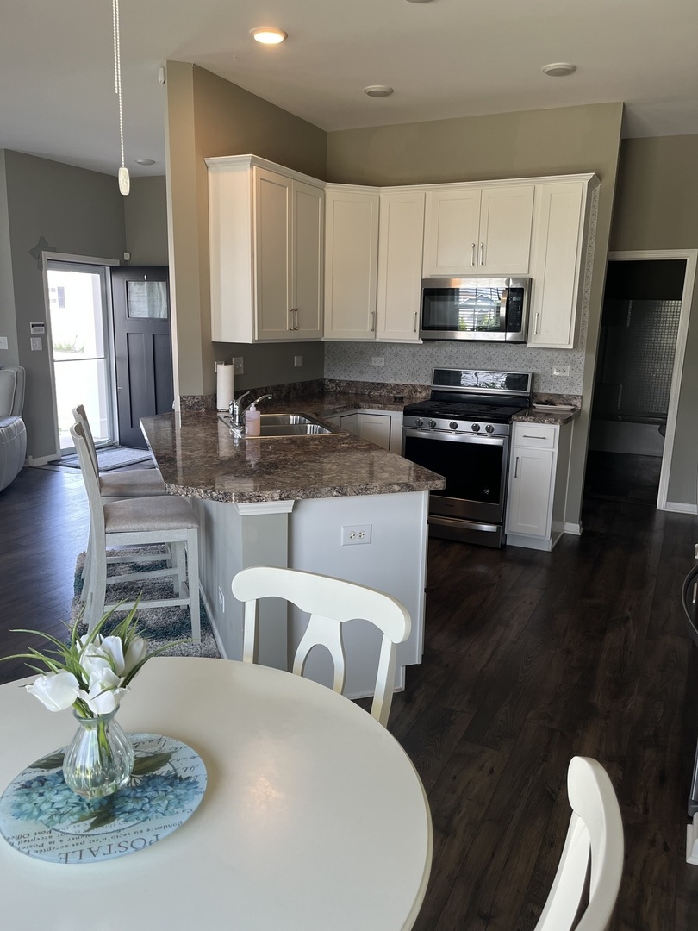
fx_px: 699
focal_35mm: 26
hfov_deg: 53.1
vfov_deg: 67.3
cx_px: 349
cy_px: 466
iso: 100
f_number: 1.6
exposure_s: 1/120
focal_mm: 5.1
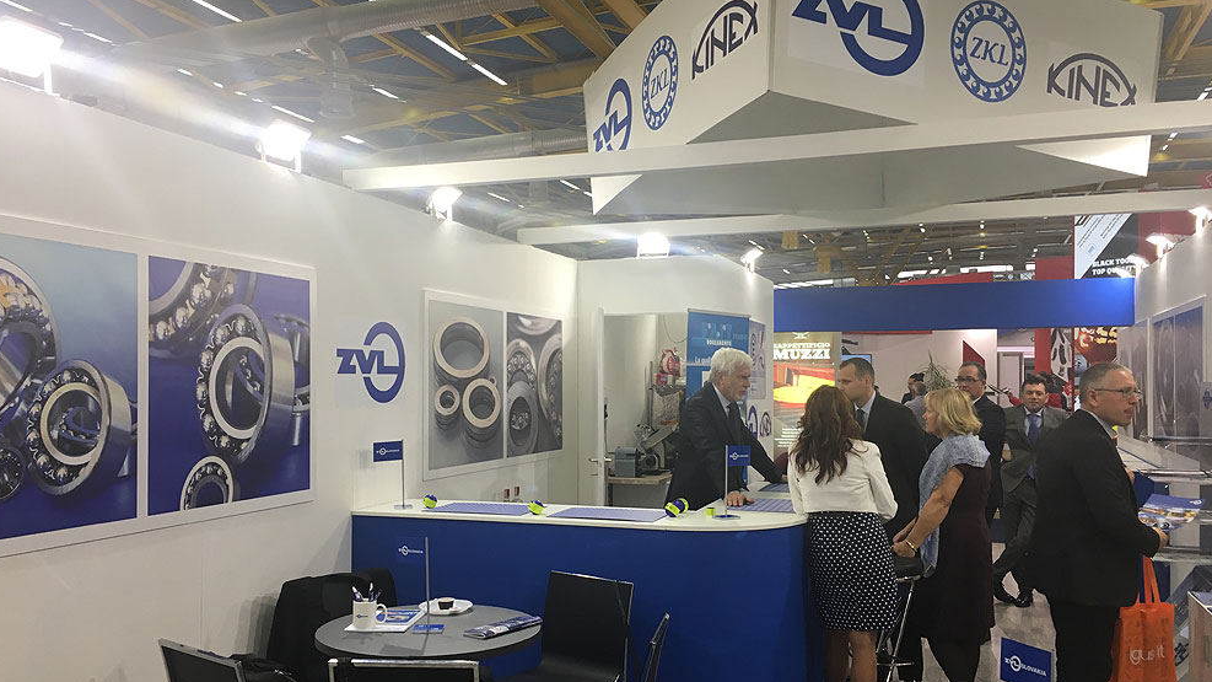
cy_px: 370
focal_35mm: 32
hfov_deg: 61.0
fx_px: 1028
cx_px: 599
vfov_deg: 36.6
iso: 25
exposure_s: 1/33
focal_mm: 4.15
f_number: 2.2
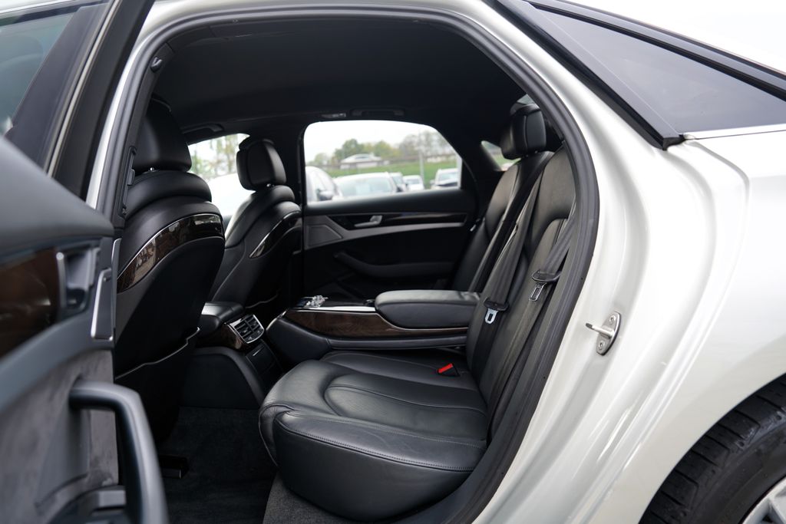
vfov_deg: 53.1
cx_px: 393
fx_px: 524
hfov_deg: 73.7
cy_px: 262
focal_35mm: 24
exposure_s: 1/40
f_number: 3.2
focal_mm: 24
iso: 100
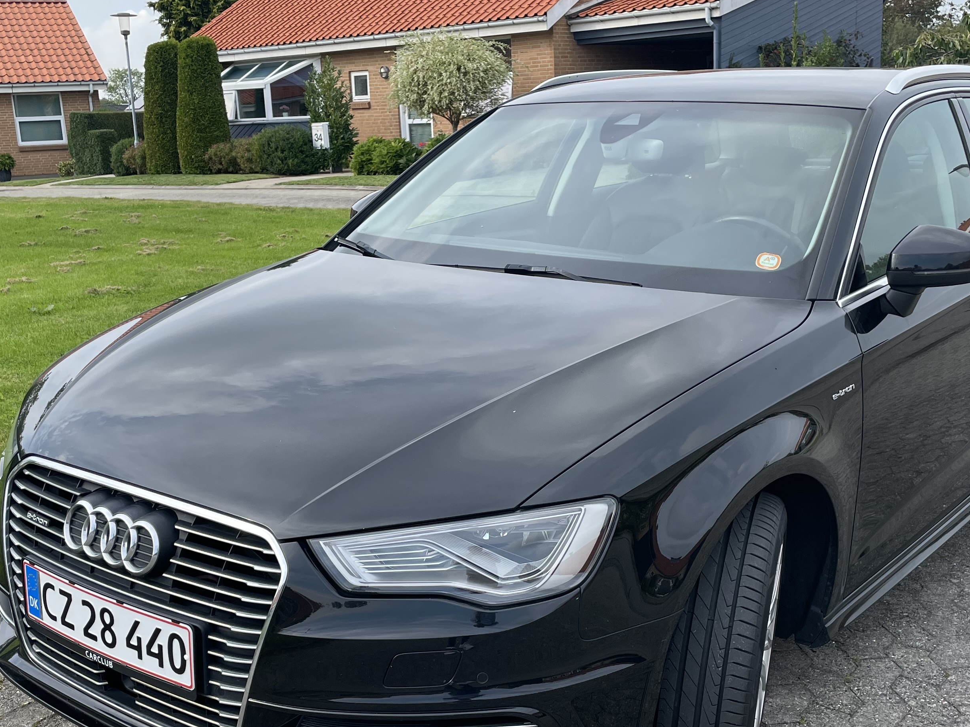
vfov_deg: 33.4
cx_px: 476
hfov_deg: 43.9
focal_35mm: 43
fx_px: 1205
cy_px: 449
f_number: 1.6
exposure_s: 1/1159
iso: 32
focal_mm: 4.2
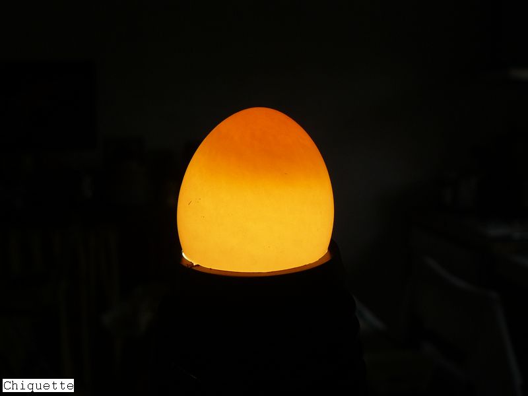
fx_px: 549
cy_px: 198
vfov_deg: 39.7
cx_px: 264
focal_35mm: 36
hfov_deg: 51.4
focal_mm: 6
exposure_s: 1/100
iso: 100
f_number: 3.6
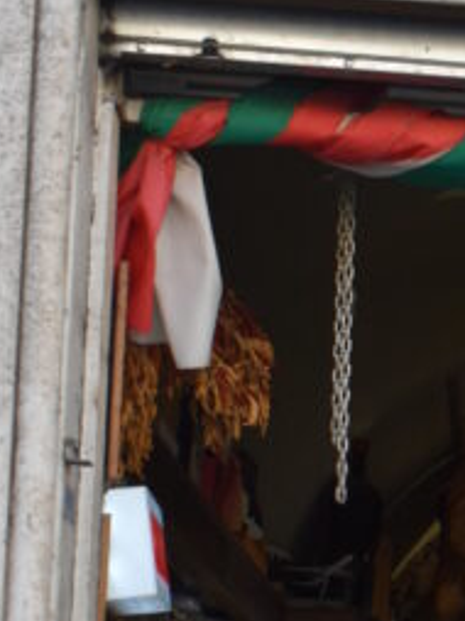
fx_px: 2296
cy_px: 621
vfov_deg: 15.1
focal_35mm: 128
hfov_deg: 10.9
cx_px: 797
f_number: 5.6
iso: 220
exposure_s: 1/250
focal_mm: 22
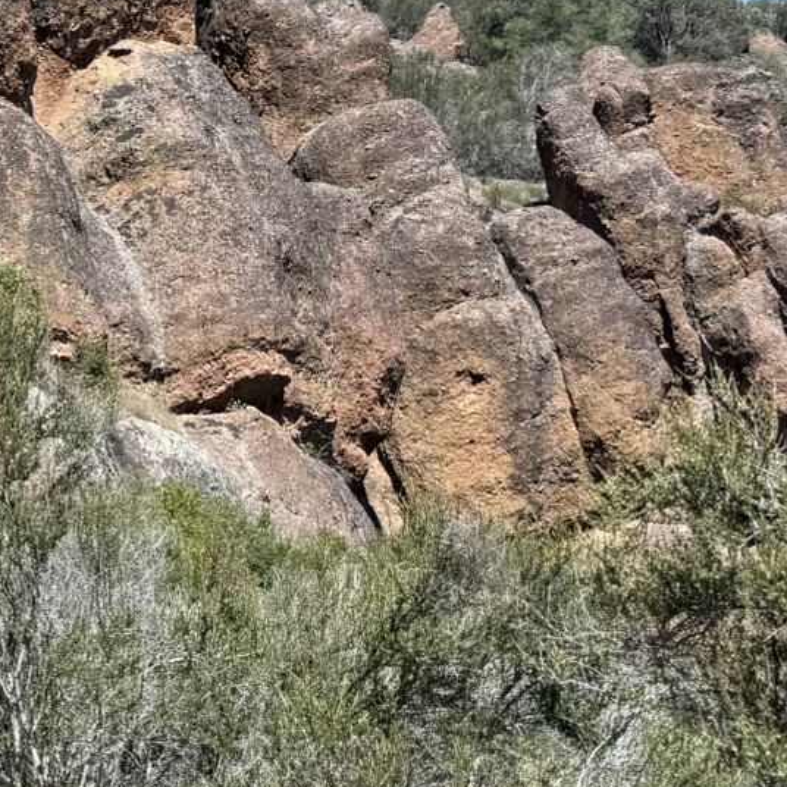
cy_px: 125
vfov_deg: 21.1
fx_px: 2083
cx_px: -386
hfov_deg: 18.9
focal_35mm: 81
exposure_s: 1/2907
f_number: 1.78
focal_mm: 6.76
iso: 80
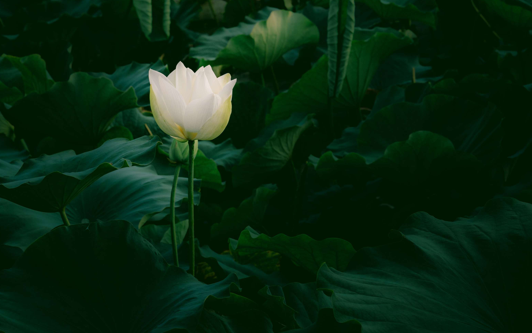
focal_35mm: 164
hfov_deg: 12.8
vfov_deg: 8.0
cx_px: 196
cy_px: 133
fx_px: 2378
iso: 125
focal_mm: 85
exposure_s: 1/200
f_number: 9
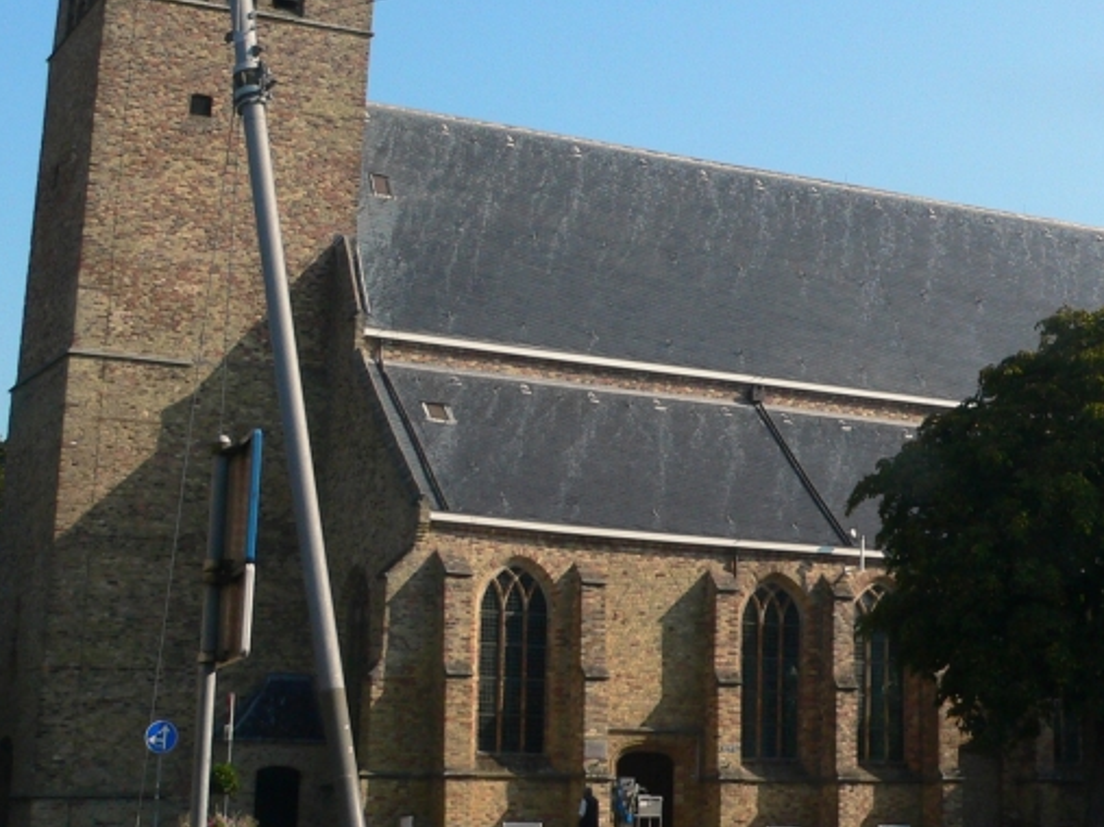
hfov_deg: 26.6
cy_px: 28
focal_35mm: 71
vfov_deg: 20.2
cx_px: 962
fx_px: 2264
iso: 80
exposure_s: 1/500
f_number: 4.6
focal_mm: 6
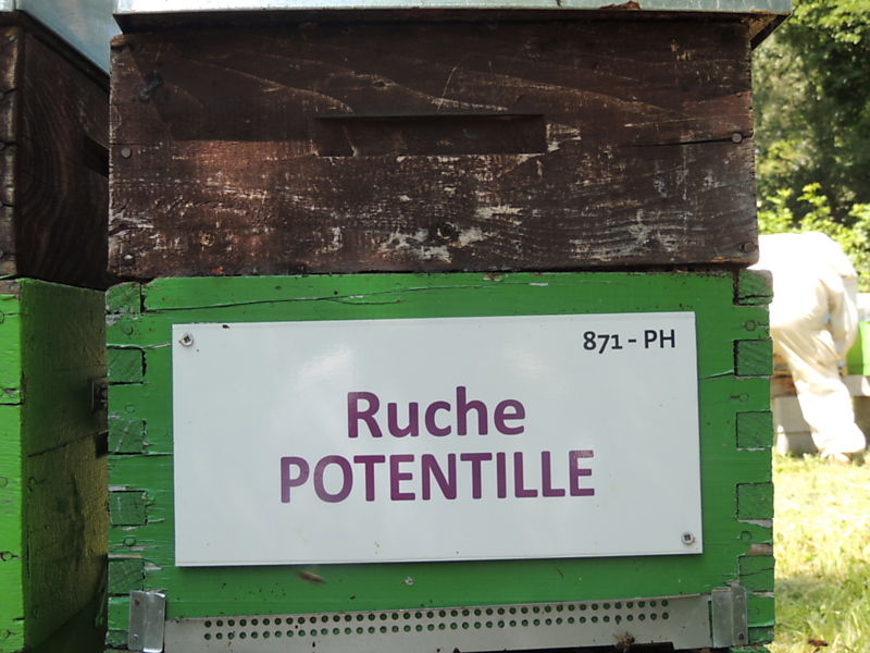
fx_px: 1257
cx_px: 435
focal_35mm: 50
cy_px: 326
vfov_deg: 29.1
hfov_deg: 38.2
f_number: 3.6
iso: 100
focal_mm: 8.9
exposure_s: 1/200
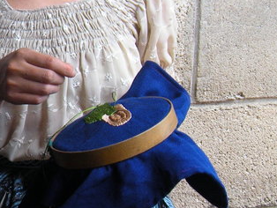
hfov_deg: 17.0
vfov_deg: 13.0
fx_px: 913
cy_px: 69
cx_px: 35
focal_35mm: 114
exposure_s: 1/59.8
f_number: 3.8
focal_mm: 5.9
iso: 92
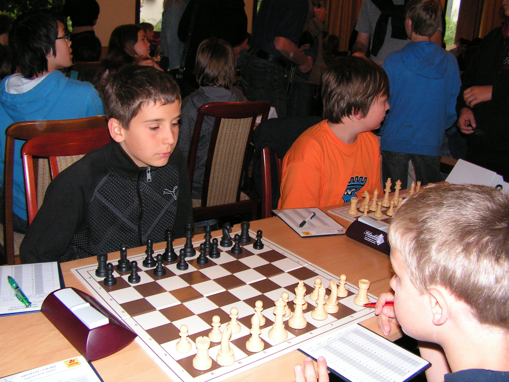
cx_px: 254
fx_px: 529
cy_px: 191
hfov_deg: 51.4
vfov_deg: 39.7
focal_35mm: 36
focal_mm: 6
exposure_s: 1/40
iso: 200
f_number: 3.2
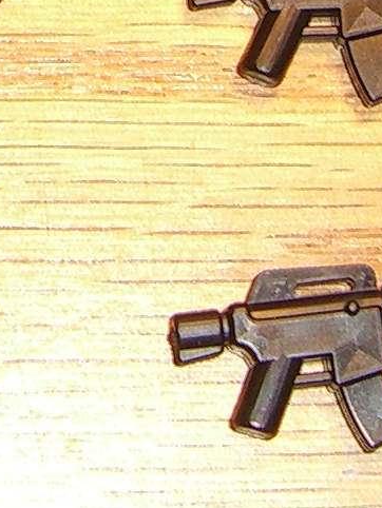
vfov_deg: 8.5
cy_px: -497
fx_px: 3264
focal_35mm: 222
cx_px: -165
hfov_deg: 6.6
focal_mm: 6.2
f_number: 2.7
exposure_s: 1/60
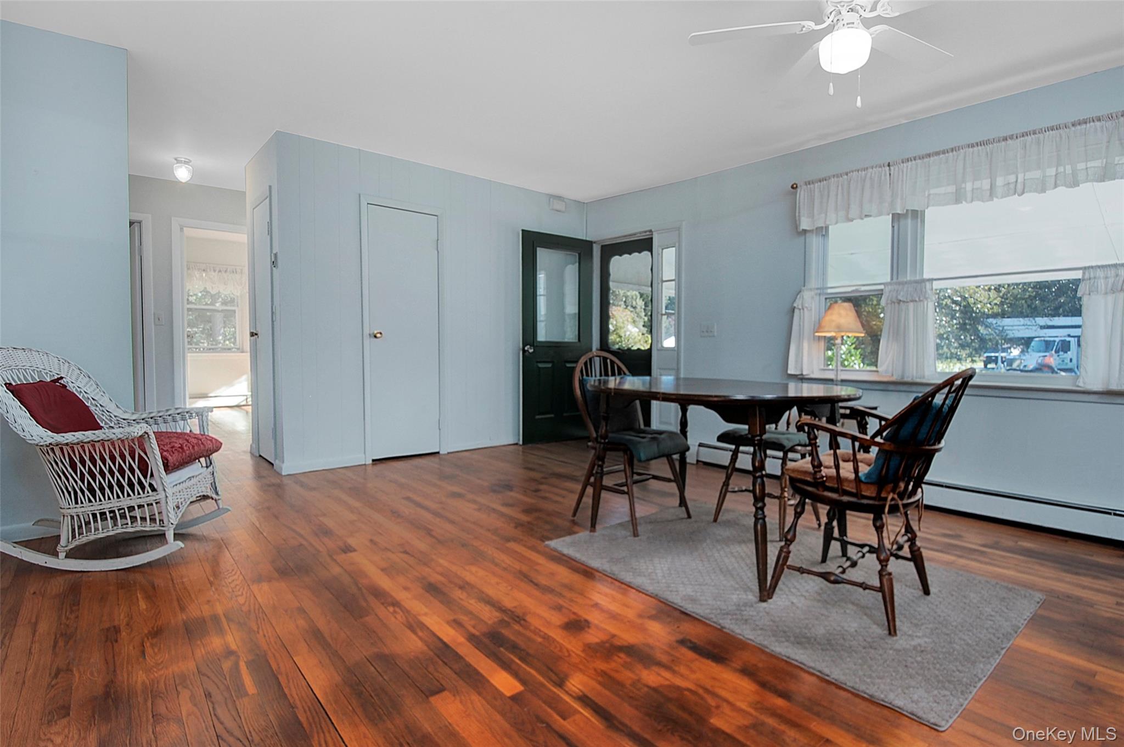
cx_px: 562
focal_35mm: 15
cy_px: 374
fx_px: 468
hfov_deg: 100.4
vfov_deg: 77.2
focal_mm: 10
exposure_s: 1/20
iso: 200
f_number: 14
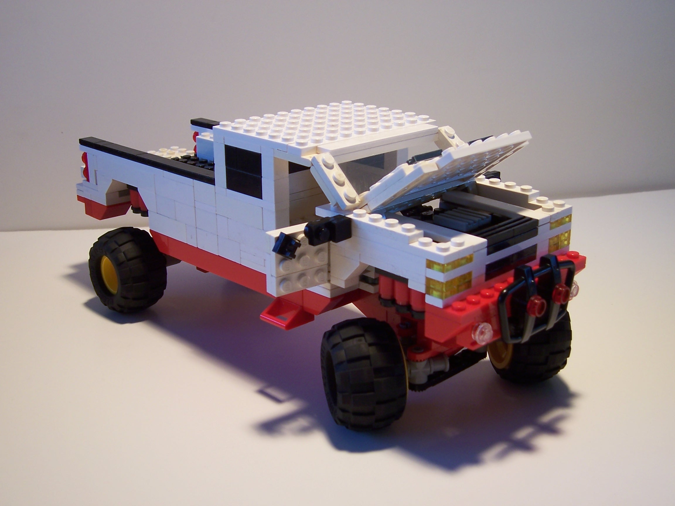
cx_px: 338
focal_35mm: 44
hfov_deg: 42.9
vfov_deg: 32.9
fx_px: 858
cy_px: 253
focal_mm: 7.3
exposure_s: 1/30
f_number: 3.3
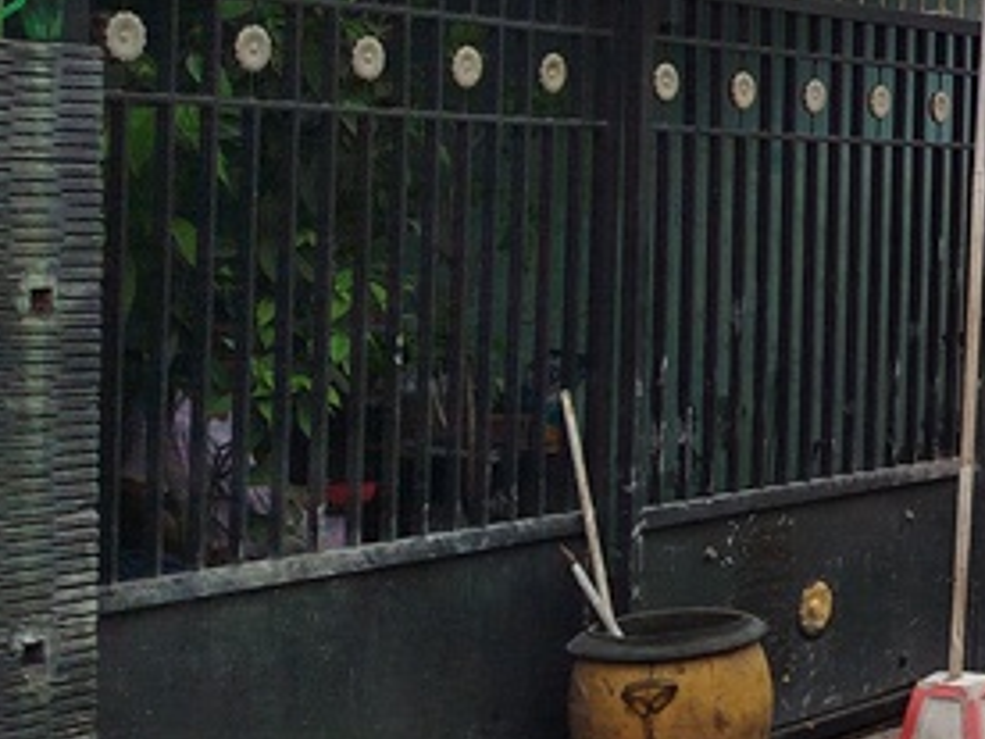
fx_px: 2532
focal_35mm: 89
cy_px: 268
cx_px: 1388
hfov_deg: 19.7
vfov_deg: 16.6
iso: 50
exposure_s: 1/103
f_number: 1.7
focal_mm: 5.31
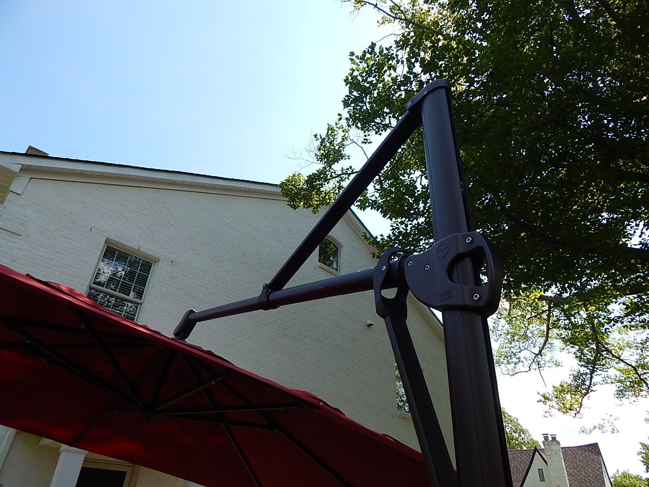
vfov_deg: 61.1
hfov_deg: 76.4
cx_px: 324
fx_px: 412
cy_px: 244
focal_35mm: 22
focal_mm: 4
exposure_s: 1/1000
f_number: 3
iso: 125
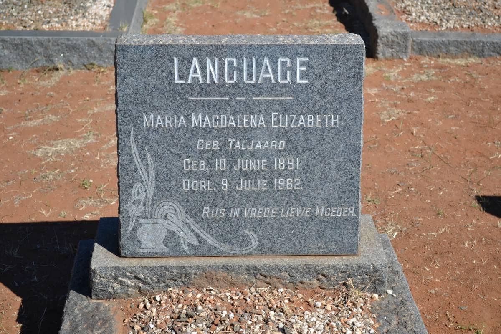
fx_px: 918
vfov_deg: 20.6
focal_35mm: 66
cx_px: 250
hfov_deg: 30.5
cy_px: 167
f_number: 5.6
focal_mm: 44
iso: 100
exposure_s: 1/125
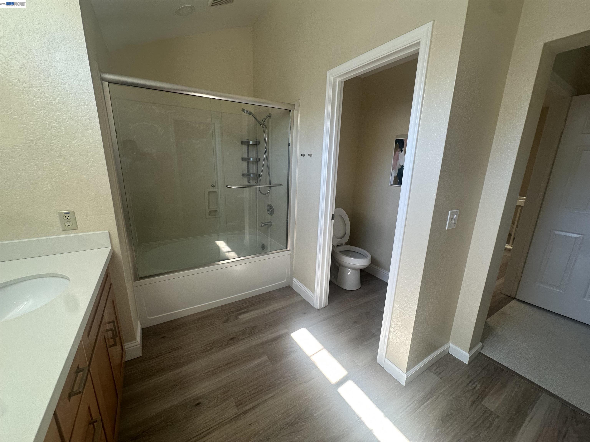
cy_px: 221
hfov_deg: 102.1
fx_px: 239
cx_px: 295
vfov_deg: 85.7
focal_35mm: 14
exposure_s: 1/120
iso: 125
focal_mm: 2.22
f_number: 2.2
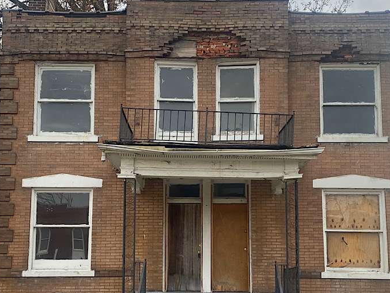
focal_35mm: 55
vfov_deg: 26.3
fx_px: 620
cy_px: 208
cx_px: 175
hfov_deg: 34.9
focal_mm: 4.25
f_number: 1.8
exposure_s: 1/431
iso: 32
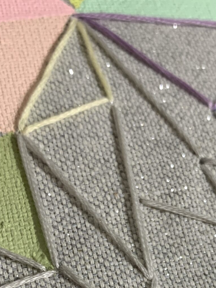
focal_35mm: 65
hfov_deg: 22.5
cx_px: 149
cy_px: 318
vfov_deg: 27.3
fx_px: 541
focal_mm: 4.25
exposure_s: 1/50
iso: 80
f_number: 1.8
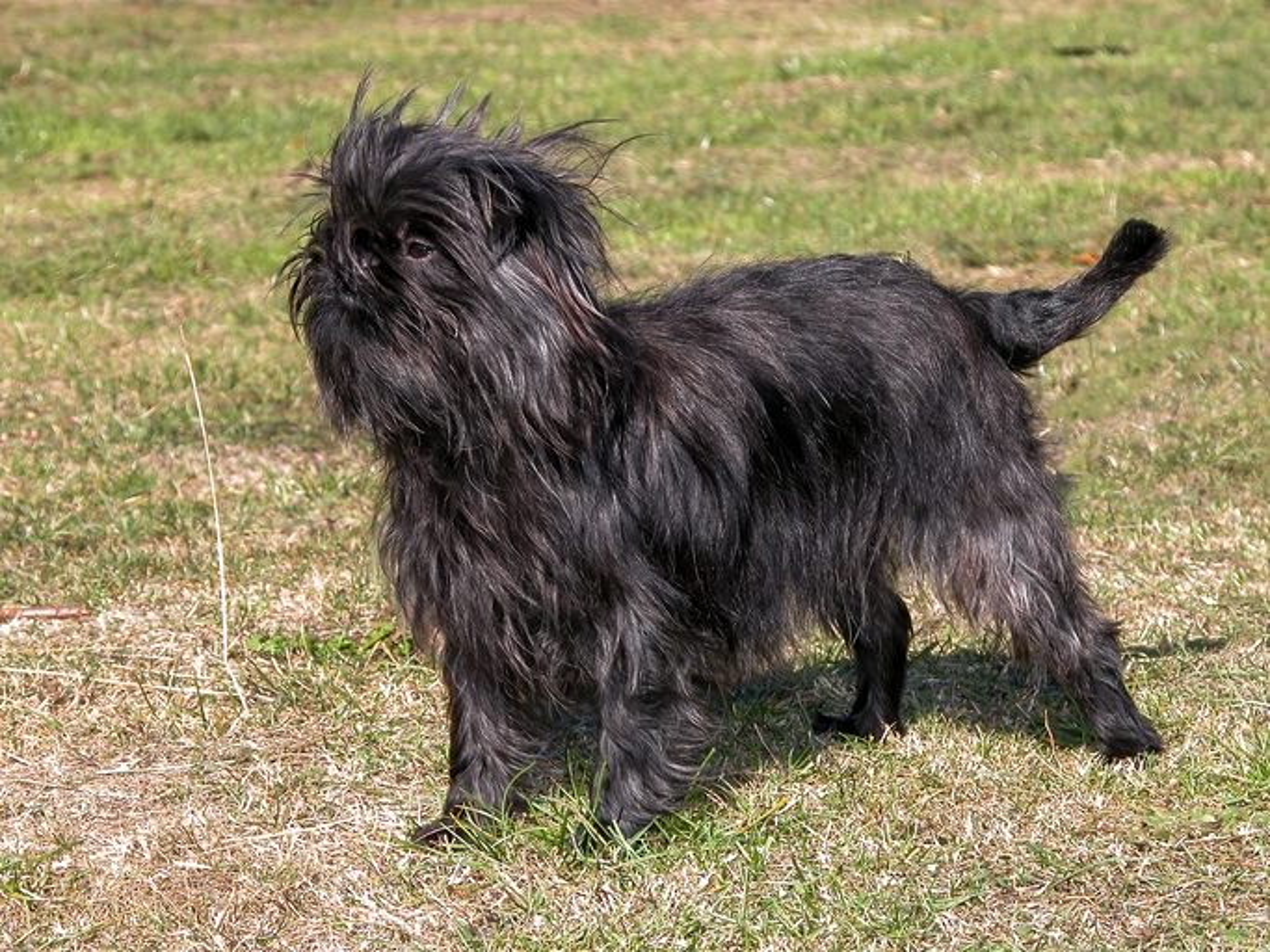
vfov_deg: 10.2
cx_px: 635
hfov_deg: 13.5
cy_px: 476
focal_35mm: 146
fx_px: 5356
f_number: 4.9
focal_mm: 37.7
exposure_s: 1/286
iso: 100
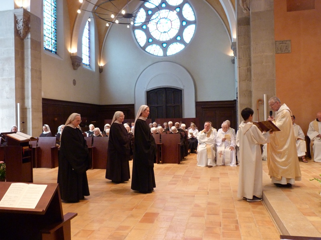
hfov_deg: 60.0
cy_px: 120
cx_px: 160
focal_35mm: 30
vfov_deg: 46.8
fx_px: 278
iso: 400
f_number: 2.9
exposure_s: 1/15
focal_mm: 5.3
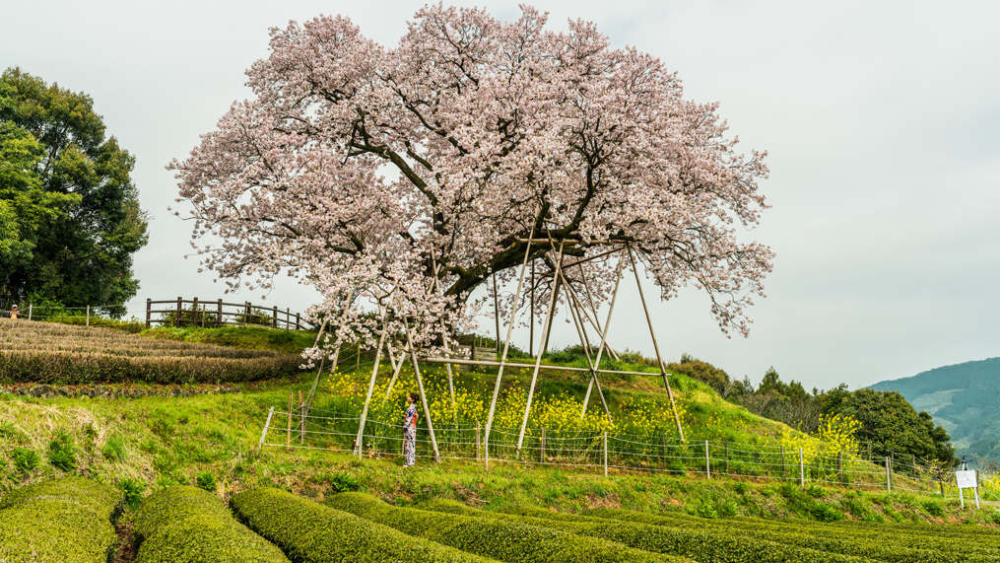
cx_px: 497
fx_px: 981
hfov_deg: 54.0
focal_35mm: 37
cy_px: 282
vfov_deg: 32.0
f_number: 5.6
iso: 100
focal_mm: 35
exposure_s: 1/400
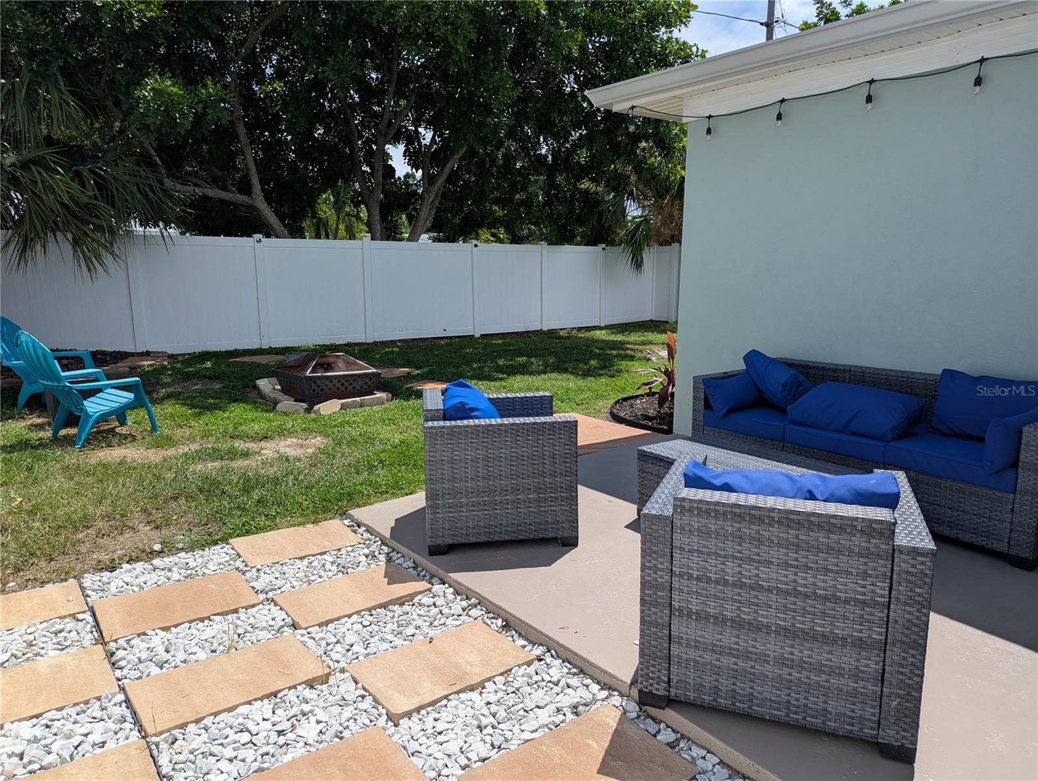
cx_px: 519
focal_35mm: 24
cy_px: 390
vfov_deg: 56.9
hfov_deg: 71.5
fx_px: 721
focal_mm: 6.81
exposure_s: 1/2513
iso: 43
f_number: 1.85
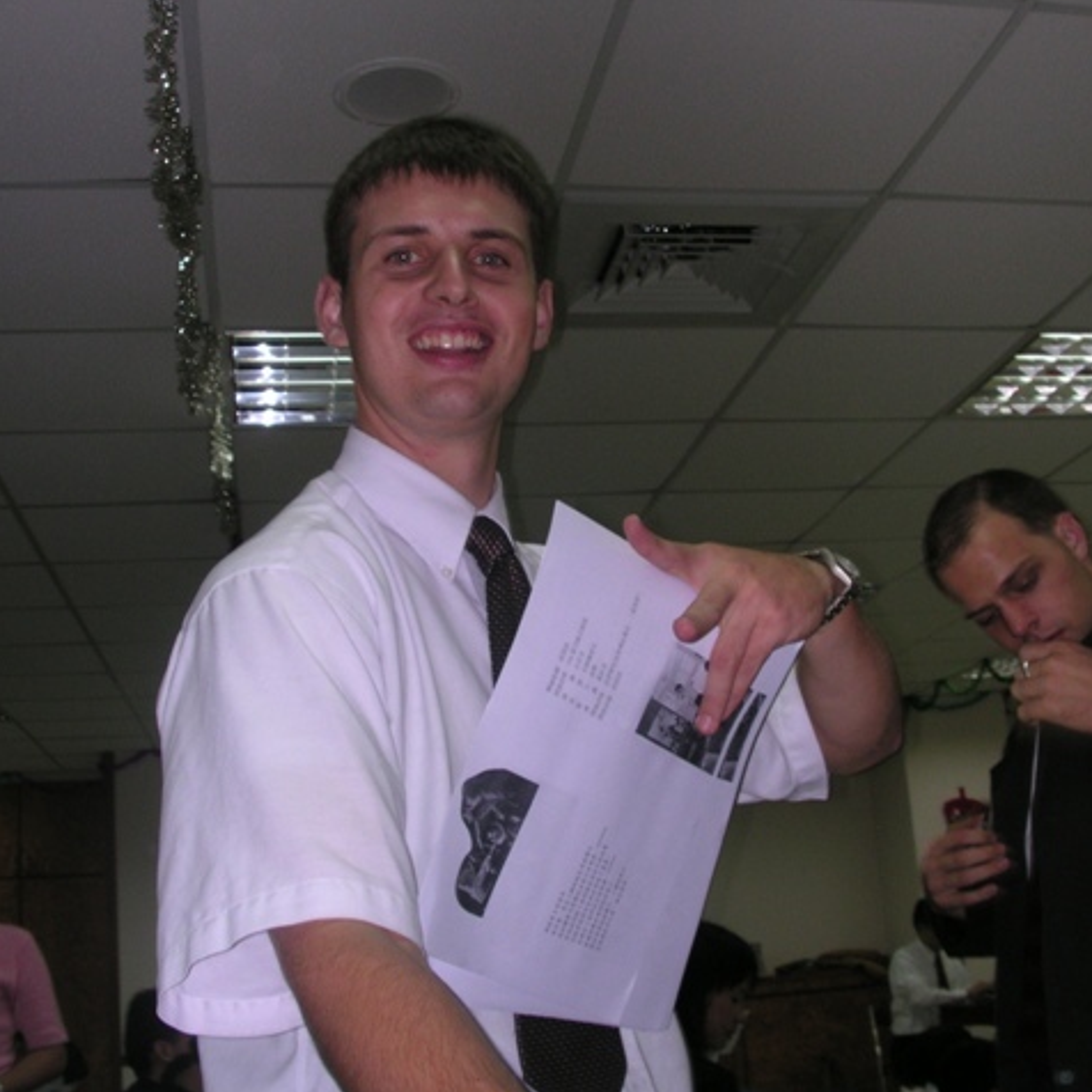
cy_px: 546
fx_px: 1570
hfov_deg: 38.3
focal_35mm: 44
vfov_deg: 38.3
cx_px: 546
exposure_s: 1/30
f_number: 4.5
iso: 100
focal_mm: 5.6
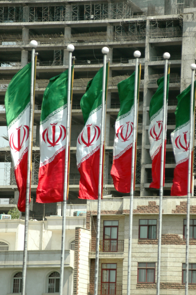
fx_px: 1497
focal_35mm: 183
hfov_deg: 7.5
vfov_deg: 11.2
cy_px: 148
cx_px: 98
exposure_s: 1/1250
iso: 400
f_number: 5.6
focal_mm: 122
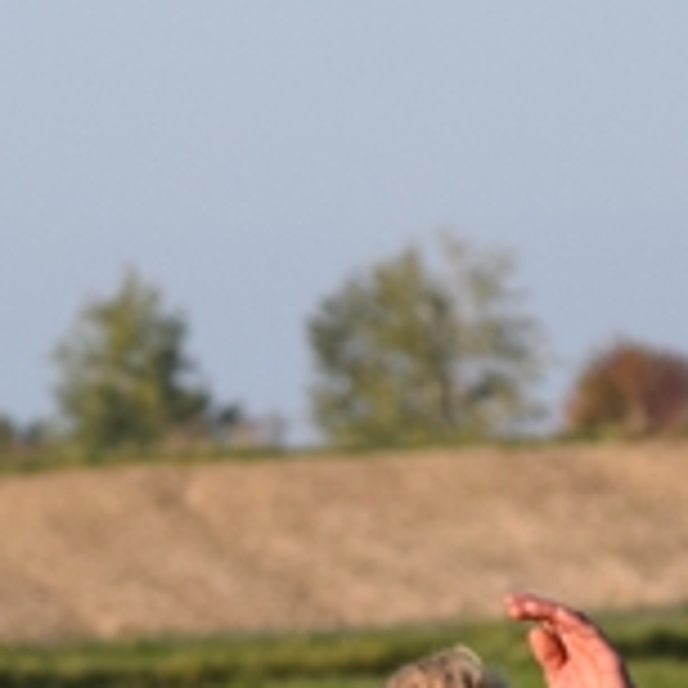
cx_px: 220
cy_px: 1142
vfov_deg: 2.6
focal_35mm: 665
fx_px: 14953
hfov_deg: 2.6
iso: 400
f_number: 5.6
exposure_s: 1/1250
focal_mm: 102
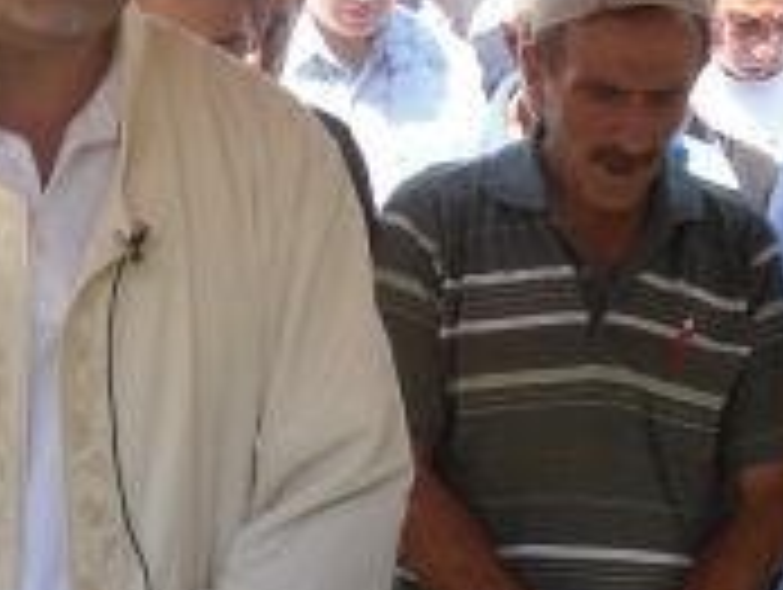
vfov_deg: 11.9
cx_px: -468
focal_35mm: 125
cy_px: 446
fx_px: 2831
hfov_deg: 14.5
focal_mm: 6
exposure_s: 1/250
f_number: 2.8
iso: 80
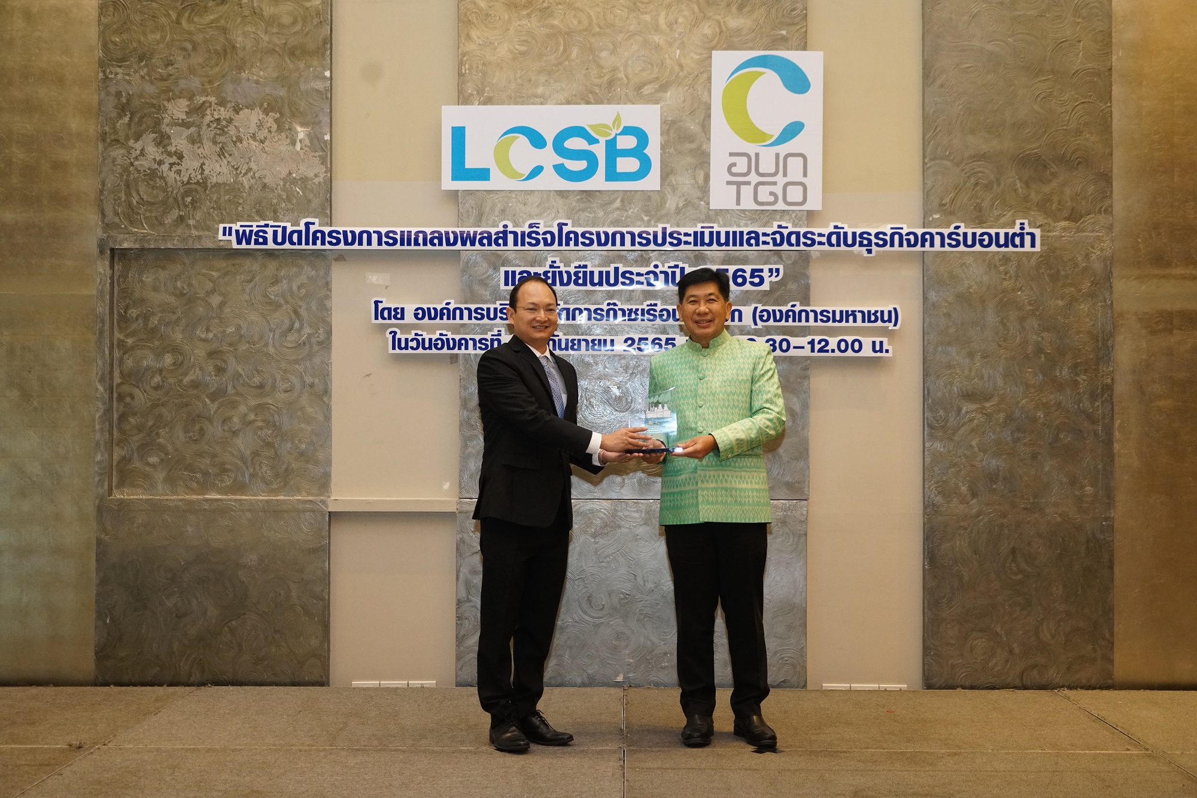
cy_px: 399
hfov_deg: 46.4
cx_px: 598
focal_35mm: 42
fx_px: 1397
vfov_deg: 31.9
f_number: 4.5
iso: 3200
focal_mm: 42
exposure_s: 1/100
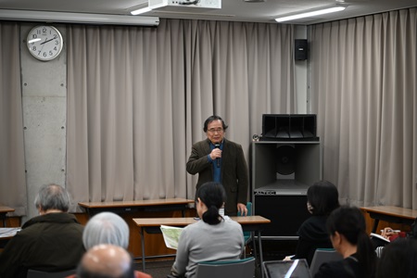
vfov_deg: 18.2
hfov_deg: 27.0
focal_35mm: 75
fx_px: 869
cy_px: 139
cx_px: 208
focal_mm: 75
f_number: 2.8
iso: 400
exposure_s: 1/80
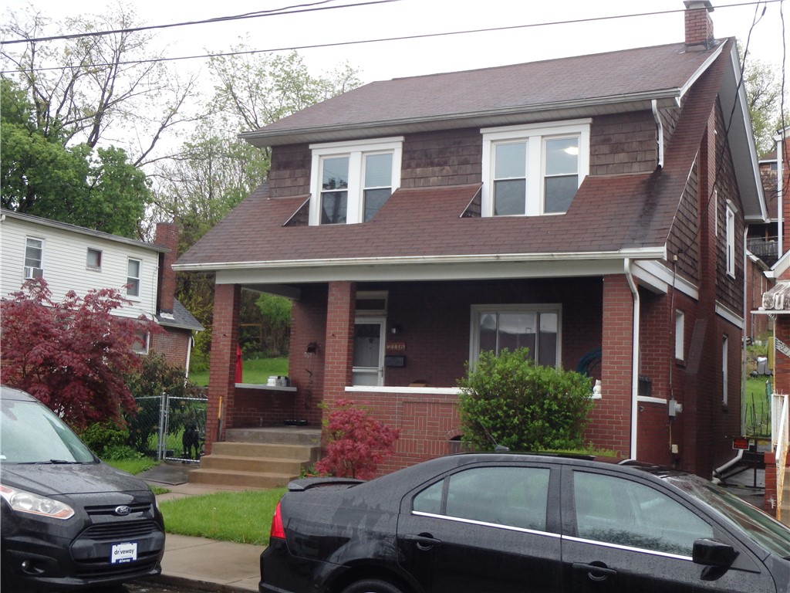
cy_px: 296
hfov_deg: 43.9
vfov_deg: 33.6
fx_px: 981
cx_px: 395
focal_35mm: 43
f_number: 4.8
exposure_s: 1/40
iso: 250
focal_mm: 7.7
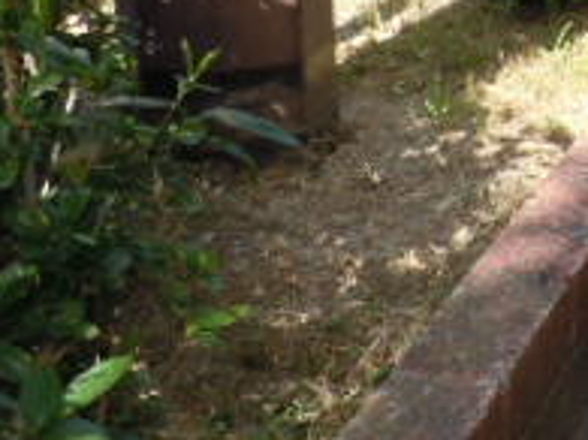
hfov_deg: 19.9
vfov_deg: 15.3
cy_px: -136
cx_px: 718
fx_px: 1562
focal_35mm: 92
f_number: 3.7
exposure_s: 1/200
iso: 100
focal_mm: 5
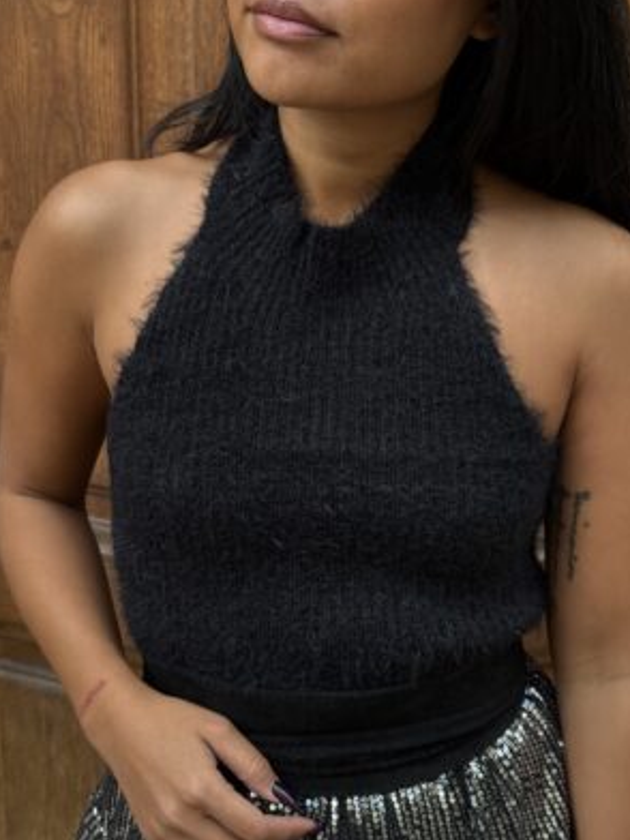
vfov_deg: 38.9
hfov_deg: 29.7
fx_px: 1189
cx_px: 315
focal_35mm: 49
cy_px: 416
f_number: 1.78
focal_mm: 6.76
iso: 125
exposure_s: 1/242
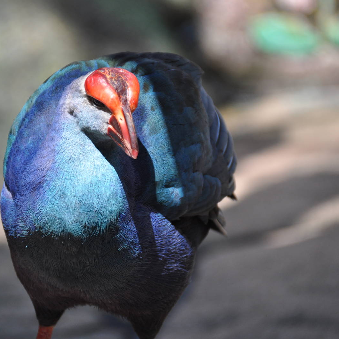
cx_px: 125
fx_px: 6393
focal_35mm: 577
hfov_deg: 3.0
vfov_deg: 3.0
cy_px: 169
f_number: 5.6
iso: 400
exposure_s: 1/250
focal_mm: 300
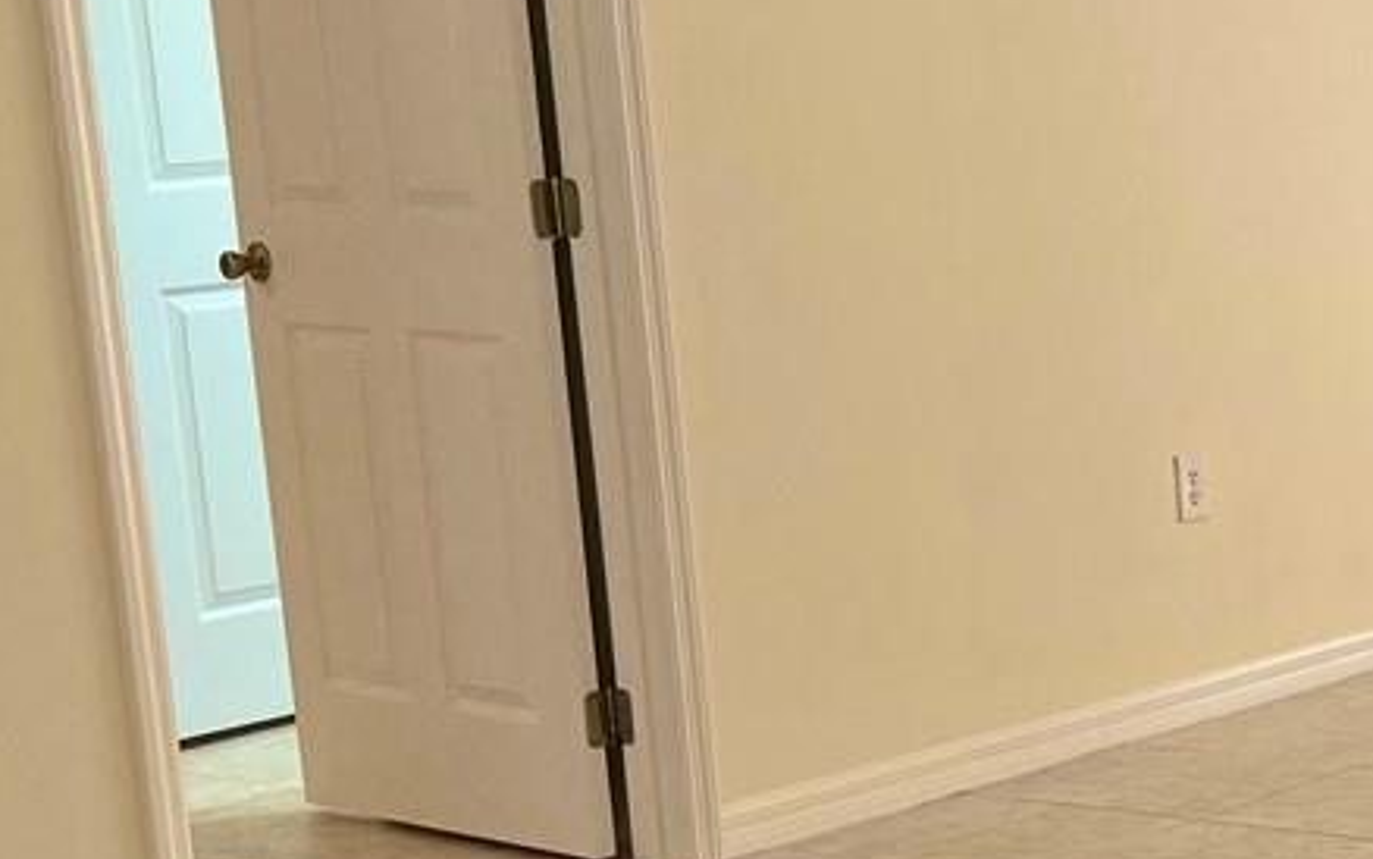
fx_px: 3481
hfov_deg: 19.8
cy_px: 627
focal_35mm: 93
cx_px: 1975
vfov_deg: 14.0
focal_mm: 6.76
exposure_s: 1/230
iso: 160
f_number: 1.78
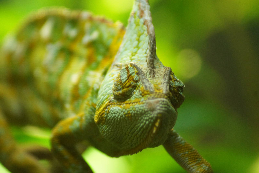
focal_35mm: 450
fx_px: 3236
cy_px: 86
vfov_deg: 3.1
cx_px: 130
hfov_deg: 4.6
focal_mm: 300
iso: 1600
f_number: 5.6
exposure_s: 1/50
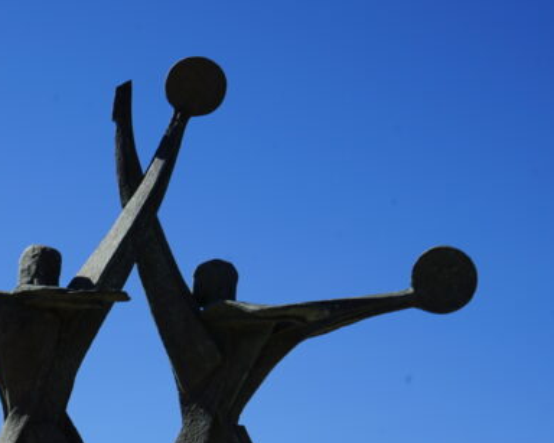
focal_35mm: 110
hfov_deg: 17.1
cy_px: 409
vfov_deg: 13.9
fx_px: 1803
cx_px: 10
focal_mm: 50
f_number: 14
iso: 100
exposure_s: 1/160
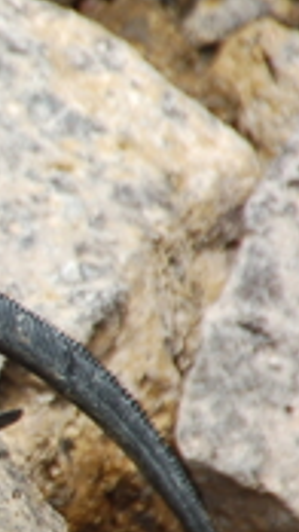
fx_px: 17503
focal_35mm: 1243
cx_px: -461
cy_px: 290
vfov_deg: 1.7
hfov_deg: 1.0
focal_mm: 250
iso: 200
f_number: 6.3
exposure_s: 1/125
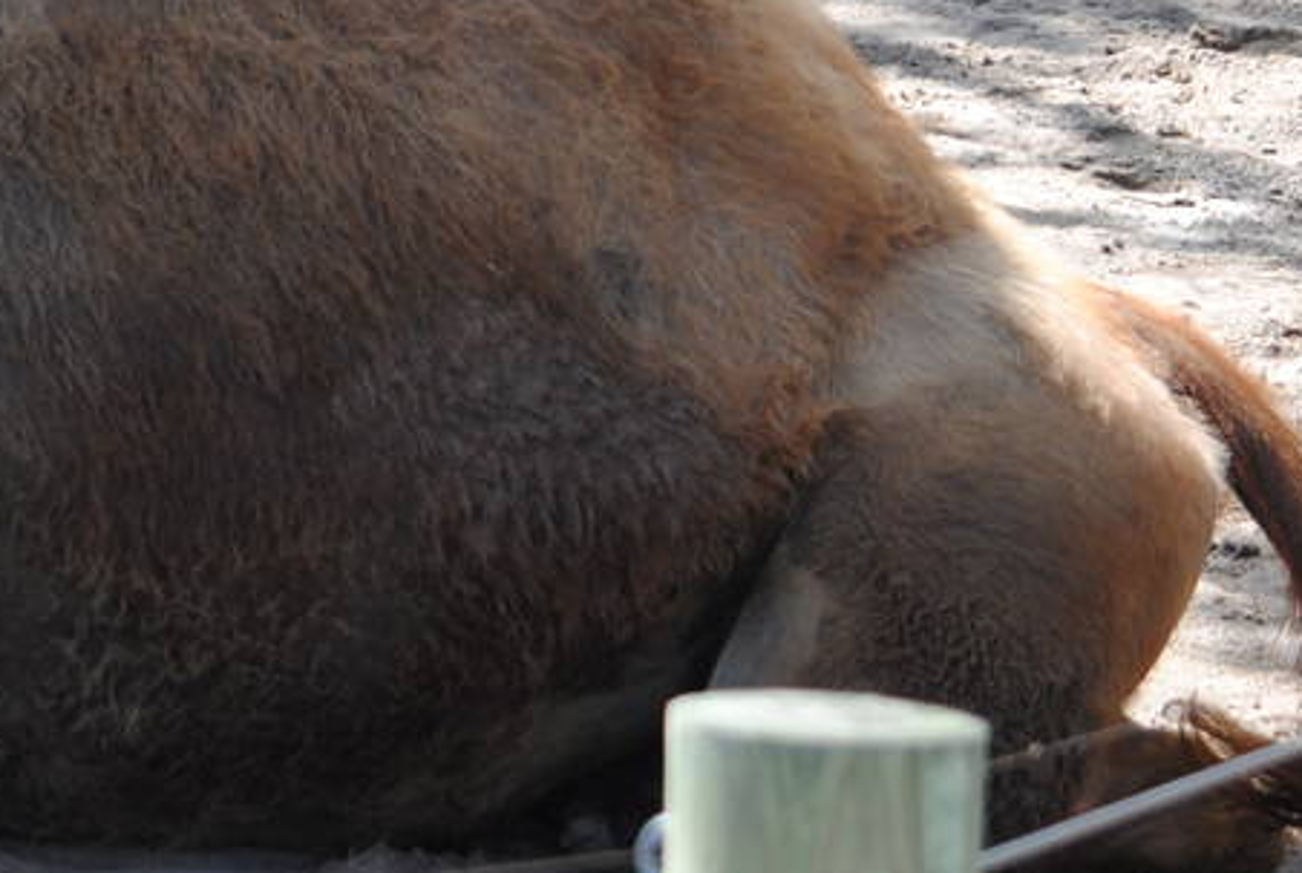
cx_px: -481
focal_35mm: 382
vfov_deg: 3.6
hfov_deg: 5.4
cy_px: -215
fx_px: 13838
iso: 200
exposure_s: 1/320
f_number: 4.5
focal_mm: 72
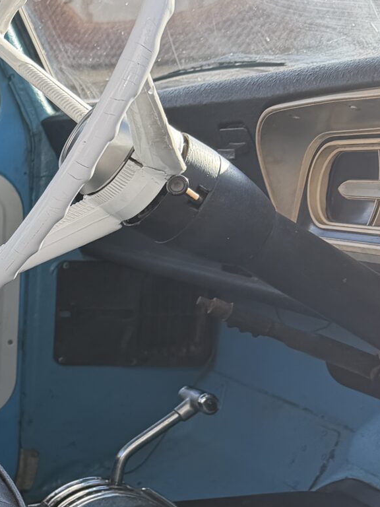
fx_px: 1171
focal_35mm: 80
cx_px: -234
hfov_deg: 16.4
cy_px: 355
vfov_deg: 24.2
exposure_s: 1/840
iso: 80
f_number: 1.78
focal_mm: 6.76
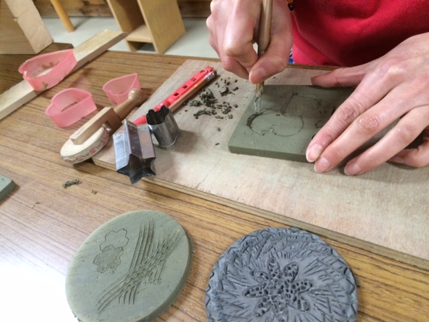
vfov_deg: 46.8
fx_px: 372
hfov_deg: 60.0
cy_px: 161
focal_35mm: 30
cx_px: 214
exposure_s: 1/30
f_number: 2.2
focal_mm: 4.12
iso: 250
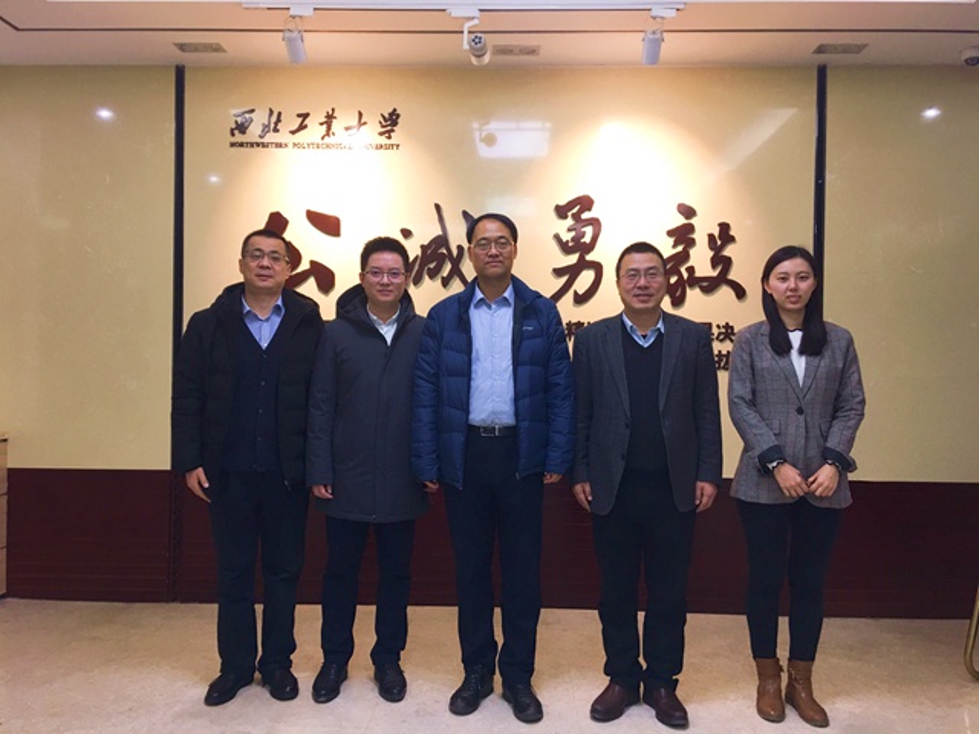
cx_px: 490
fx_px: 820
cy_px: 367
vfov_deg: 48.2
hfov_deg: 61.7
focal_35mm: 29
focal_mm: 4.15
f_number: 2.2
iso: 40
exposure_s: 1/17
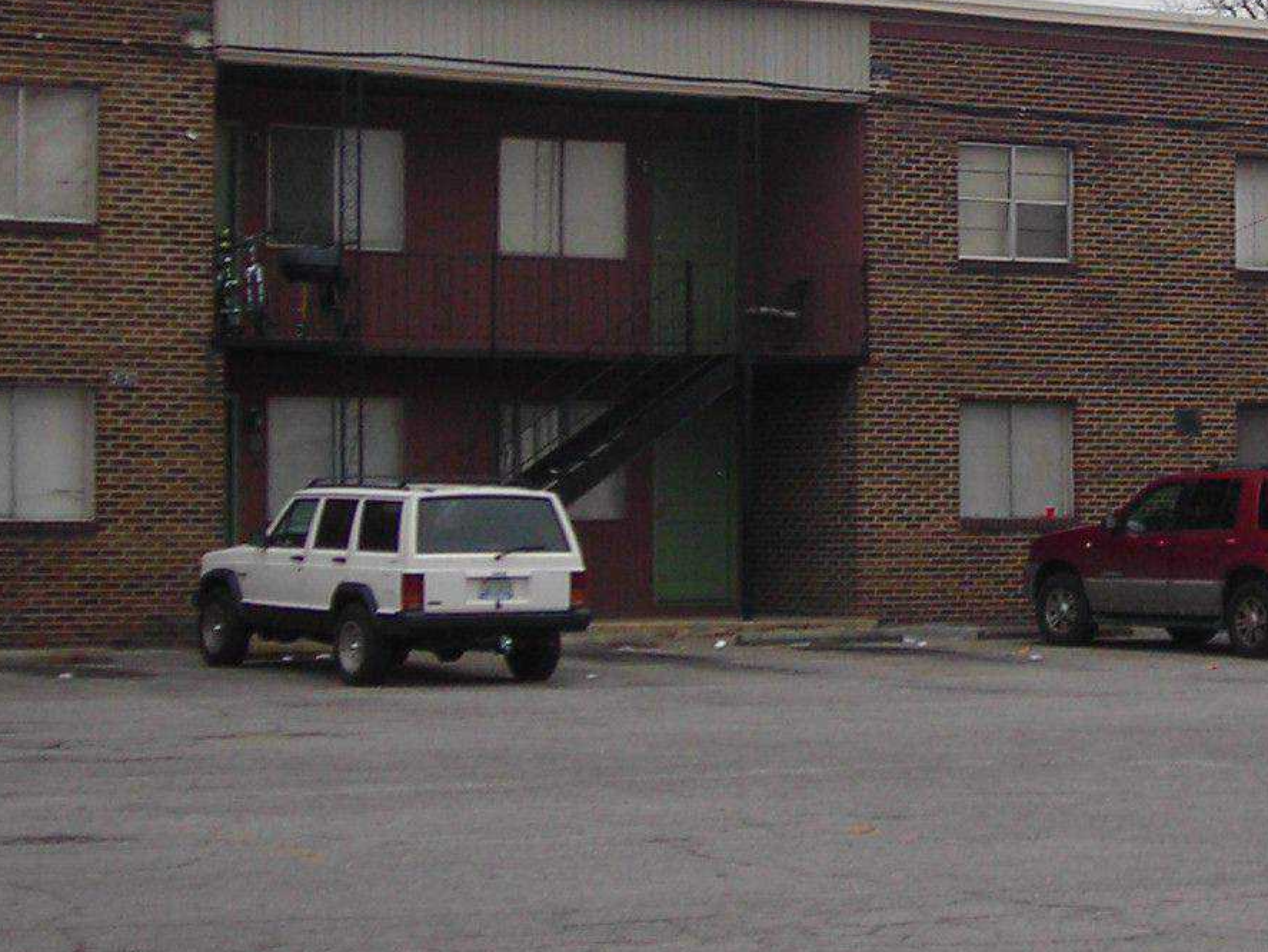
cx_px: 1205
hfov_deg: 17.4
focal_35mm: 111
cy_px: 253
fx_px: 4068
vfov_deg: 13.3
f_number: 3.2
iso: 50
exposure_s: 1/128
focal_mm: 6.3
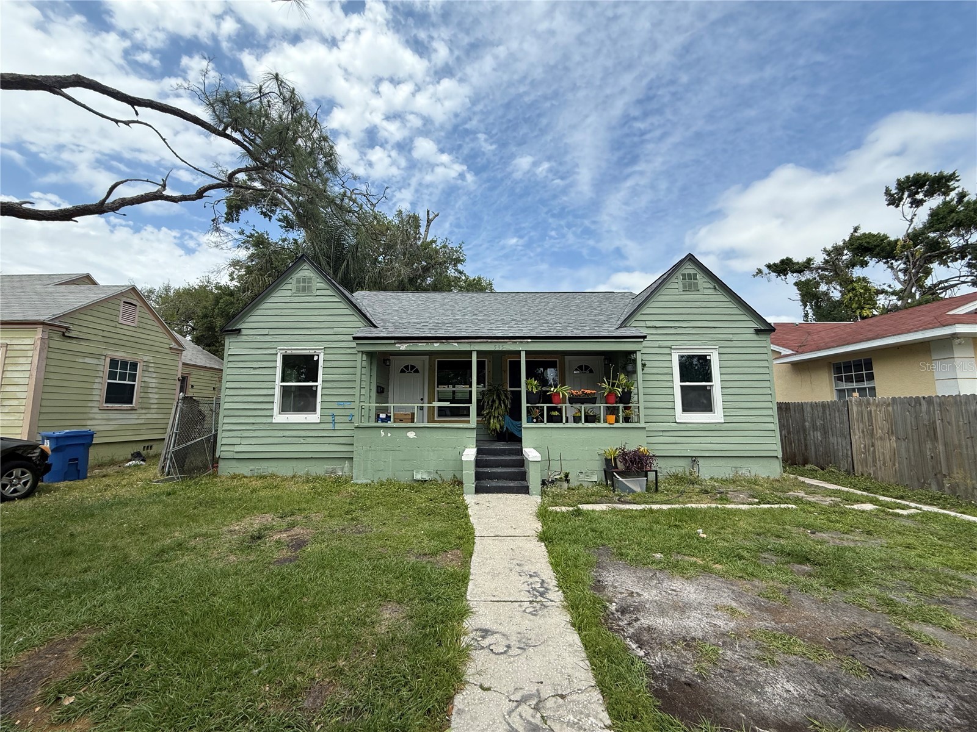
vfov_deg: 85.7
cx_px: 488
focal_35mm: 14
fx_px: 395
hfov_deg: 102.1
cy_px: 366
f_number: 2.2
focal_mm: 2.22
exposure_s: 1/1795
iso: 50
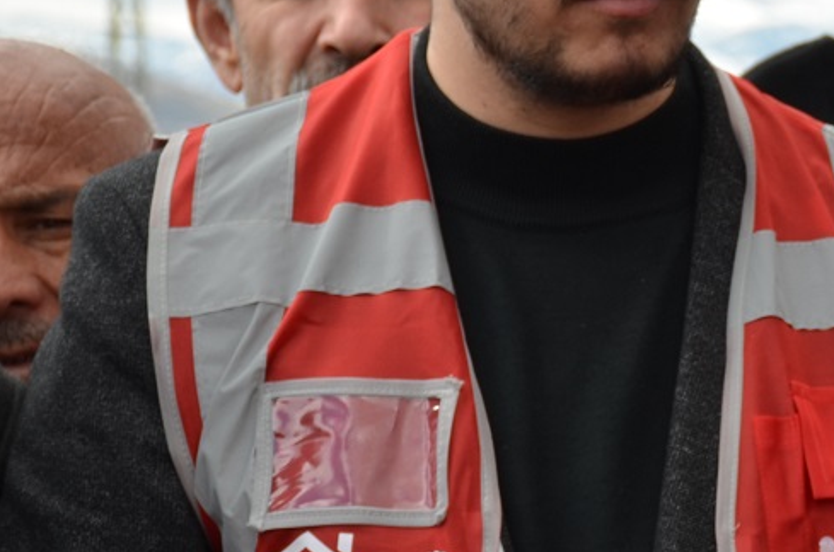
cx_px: 1245
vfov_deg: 4.8
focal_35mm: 285
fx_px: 6590
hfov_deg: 7.1
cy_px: 555
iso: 100
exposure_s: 1/200
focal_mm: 62
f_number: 7.1
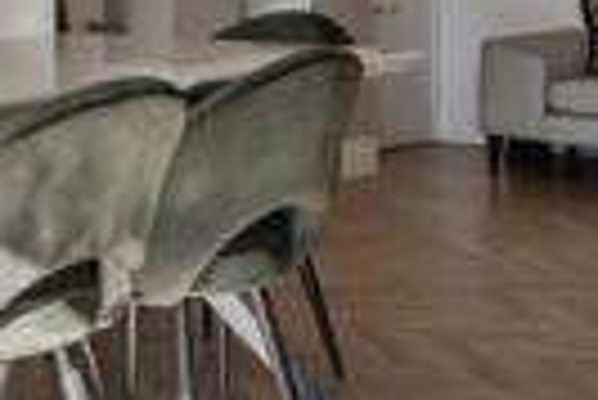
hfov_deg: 22.6
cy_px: -47
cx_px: -146
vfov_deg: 16.3
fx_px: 1355
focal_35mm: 81
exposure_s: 1/500
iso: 800
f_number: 9
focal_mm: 11
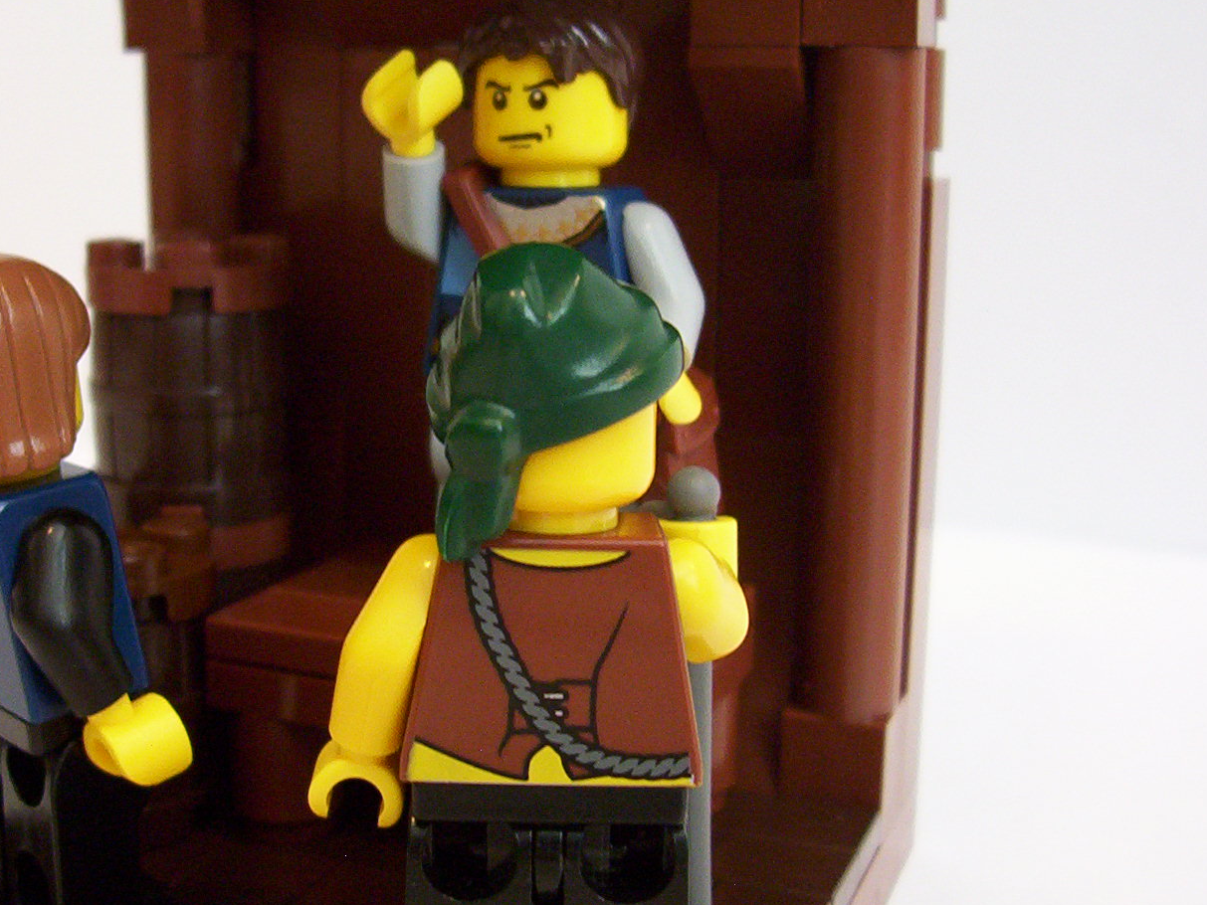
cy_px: 385
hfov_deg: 33.1
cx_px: 455
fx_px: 2023
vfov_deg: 25.2
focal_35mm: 58
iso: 200
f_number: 2.73
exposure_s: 1/19.3
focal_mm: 5.77
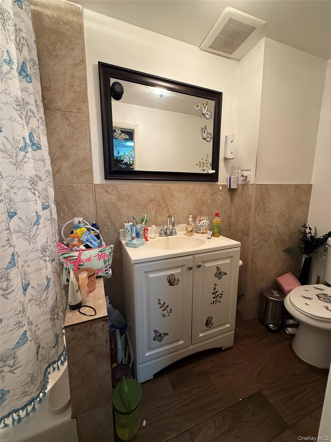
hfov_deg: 85.7
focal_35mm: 14
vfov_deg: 102.1
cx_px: 166
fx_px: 178
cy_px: 221
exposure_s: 1/60
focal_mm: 2.22
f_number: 2.2
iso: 200
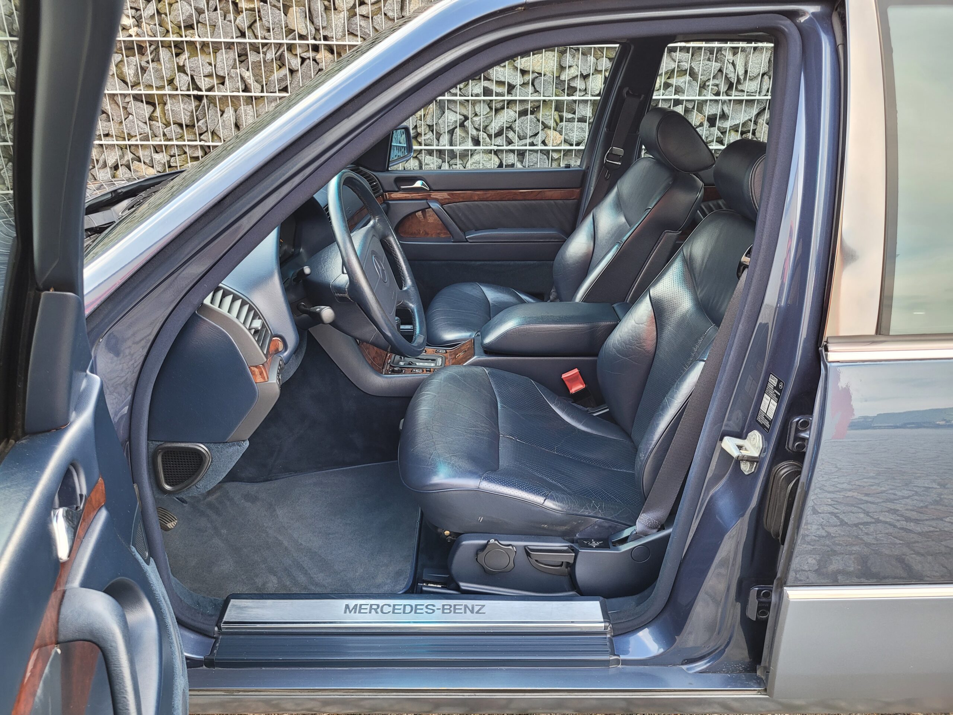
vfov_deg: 53.1
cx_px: 476
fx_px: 716
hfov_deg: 67.3
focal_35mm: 26
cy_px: 358
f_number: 1.8
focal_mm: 5.4
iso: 100
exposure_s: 1/100
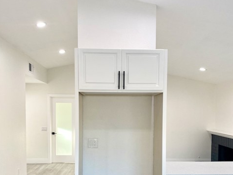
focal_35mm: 35
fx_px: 236
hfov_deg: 52.6
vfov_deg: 39.8
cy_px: 127
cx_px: 117
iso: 50
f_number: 1.8
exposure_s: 1/120
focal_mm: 4.25
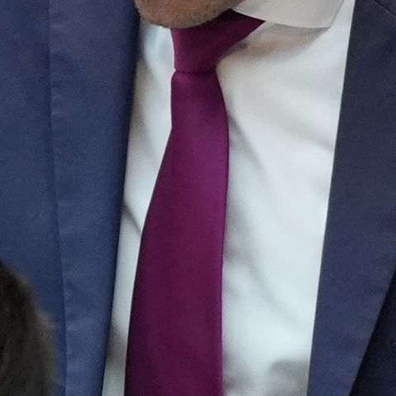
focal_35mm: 2826
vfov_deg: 0.6
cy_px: 433
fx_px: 36576
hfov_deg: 0.6
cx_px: 403
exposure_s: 1/320
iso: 4000
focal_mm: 400
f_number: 5.6
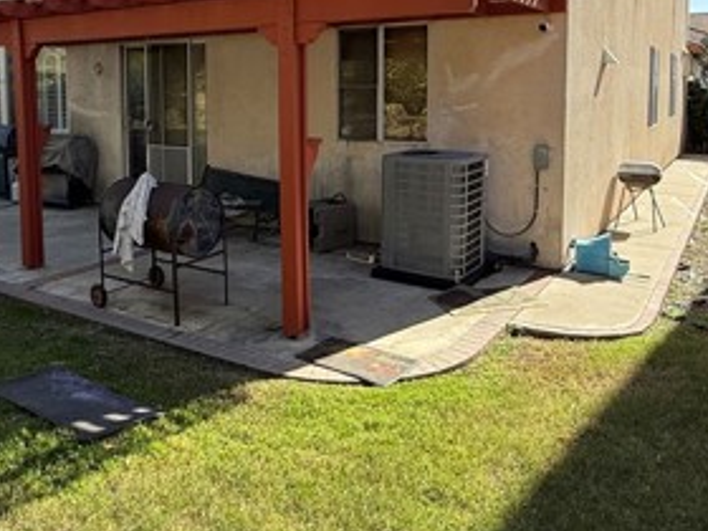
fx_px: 654
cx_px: 306
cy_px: 134
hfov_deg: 56.6
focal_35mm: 32
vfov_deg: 42.8
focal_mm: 2.22
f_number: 2.2
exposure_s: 1/638
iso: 50
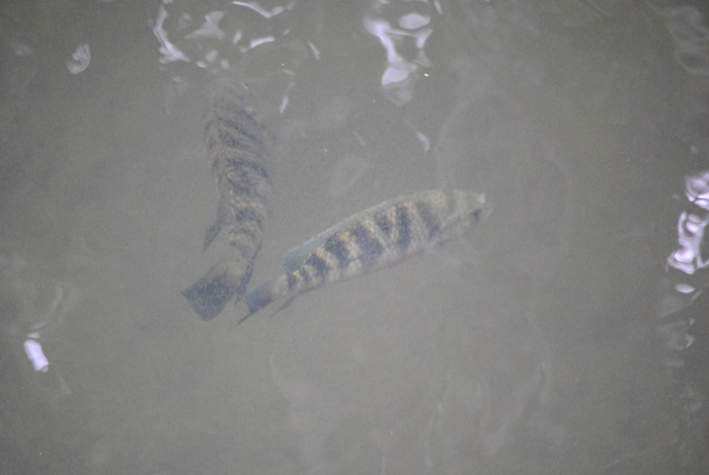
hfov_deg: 4.6
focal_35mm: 450
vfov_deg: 3.1
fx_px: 8875
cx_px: 354
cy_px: 238
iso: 800
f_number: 5.6
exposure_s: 1/80
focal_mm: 300
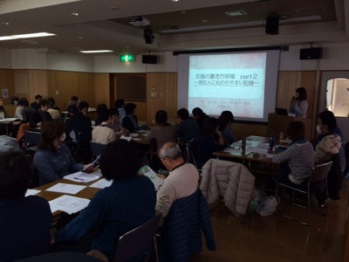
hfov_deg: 61.7
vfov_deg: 48.2
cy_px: 131
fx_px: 292
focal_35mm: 29
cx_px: 174
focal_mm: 4.15
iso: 32
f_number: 2.2
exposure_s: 1/40
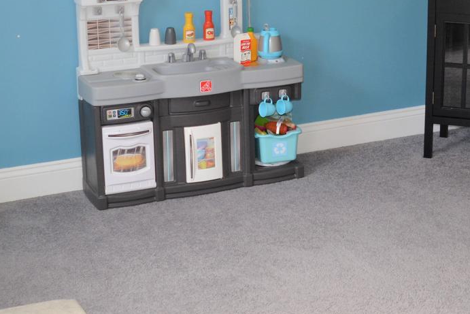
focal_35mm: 80
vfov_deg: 17.0
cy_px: 68
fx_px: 1045
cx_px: 331
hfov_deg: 25.2
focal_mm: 18
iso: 280
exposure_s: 1/125
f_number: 3.5
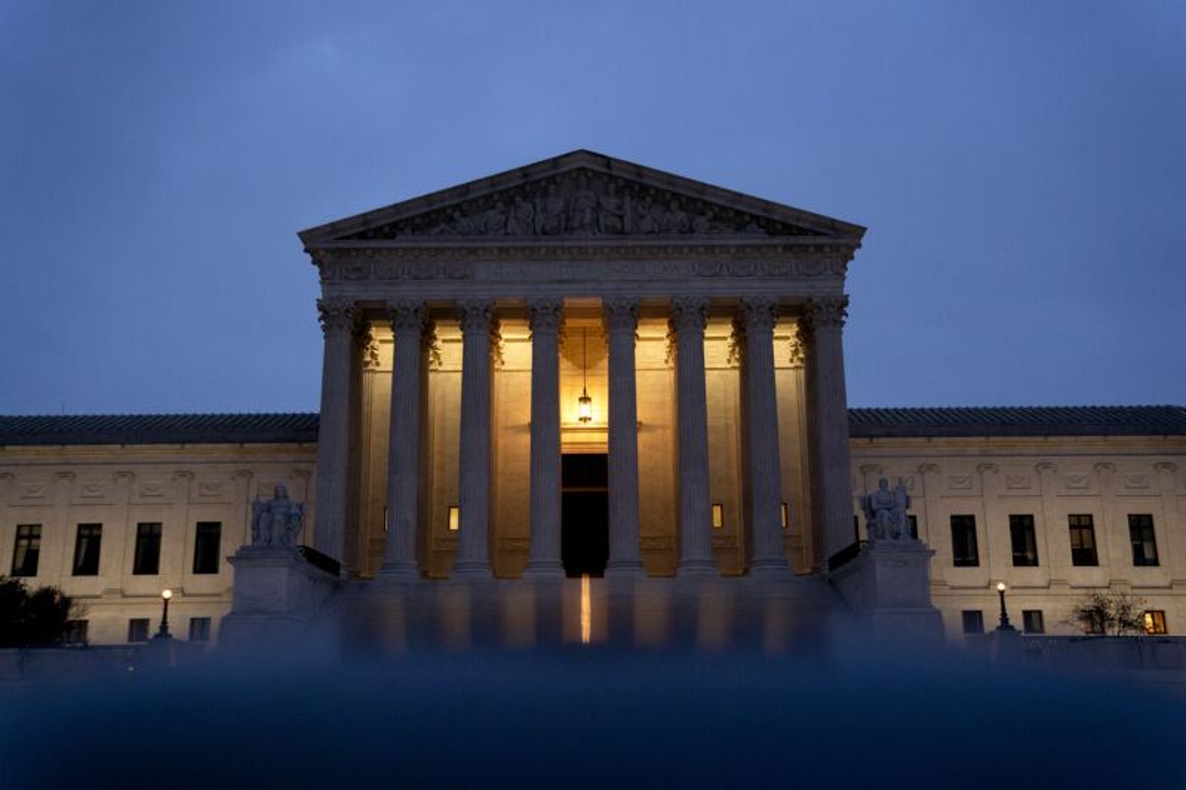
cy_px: 395
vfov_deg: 36.9
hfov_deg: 53.1
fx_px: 1186
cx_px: 593
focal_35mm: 36
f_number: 2.8
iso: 1600
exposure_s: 1/125
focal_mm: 36
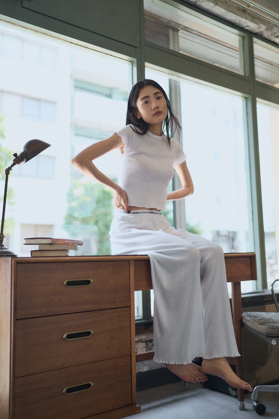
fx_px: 407
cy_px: 210
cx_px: 140
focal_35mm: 35
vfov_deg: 54.4
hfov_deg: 37.9
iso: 250
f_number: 1.4
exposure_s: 1/400
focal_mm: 35
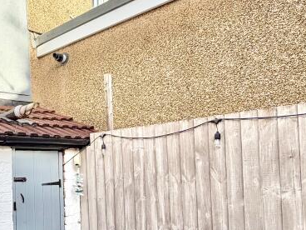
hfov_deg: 39.3
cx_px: -30
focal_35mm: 39
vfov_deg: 36.0
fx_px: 345
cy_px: 172
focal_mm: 2.22
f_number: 2.2
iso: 40
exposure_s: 1/751
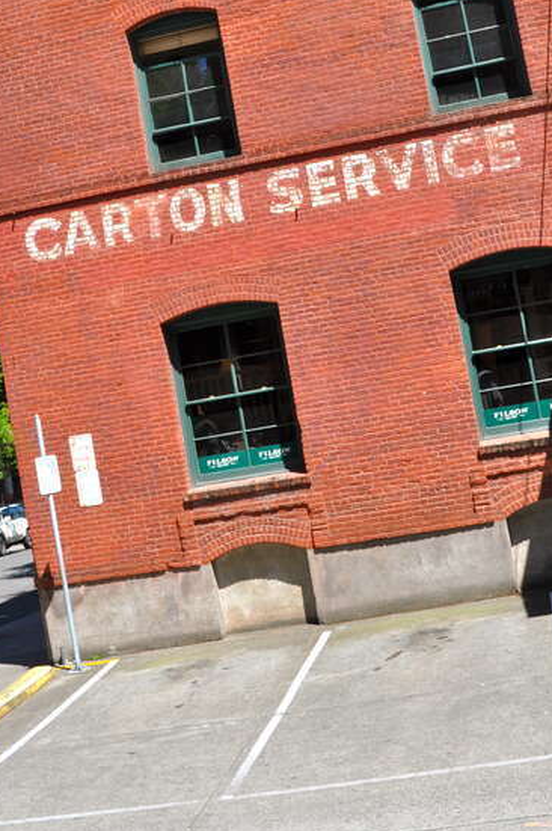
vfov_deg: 42.6
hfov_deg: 29.3
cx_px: 221
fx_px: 1054
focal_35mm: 46
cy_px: 296
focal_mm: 21
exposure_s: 1/250
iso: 400
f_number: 16
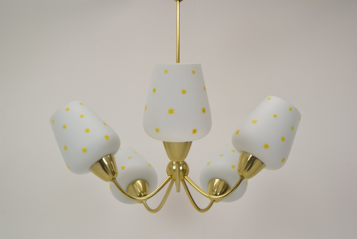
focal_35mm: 42
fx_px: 417
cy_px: 120
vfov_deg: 31.9
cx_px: 178
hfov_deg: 46.4
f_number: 18
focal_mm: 28
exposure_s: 1/100
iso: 1600
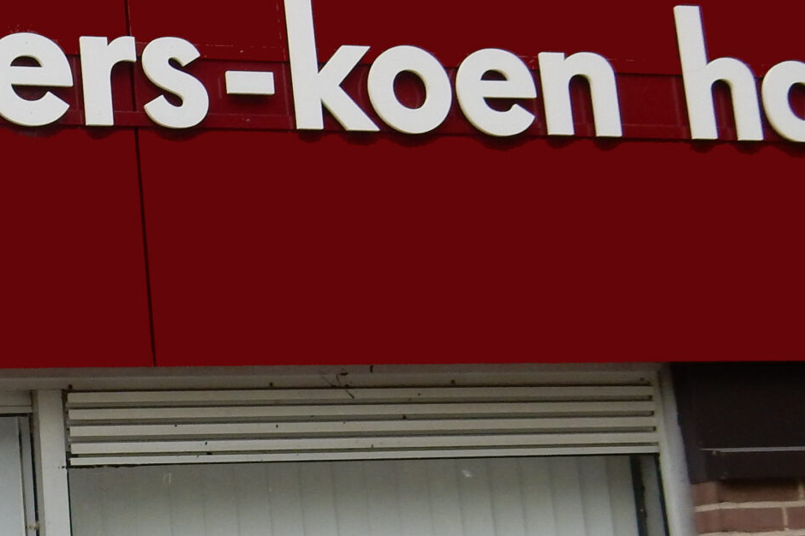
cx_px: -112
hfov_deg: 22.4
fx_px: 1900
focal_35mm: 85
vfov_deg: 16.1
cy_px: 252
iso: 125
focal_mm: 5.4
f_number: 4
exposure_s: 1/250
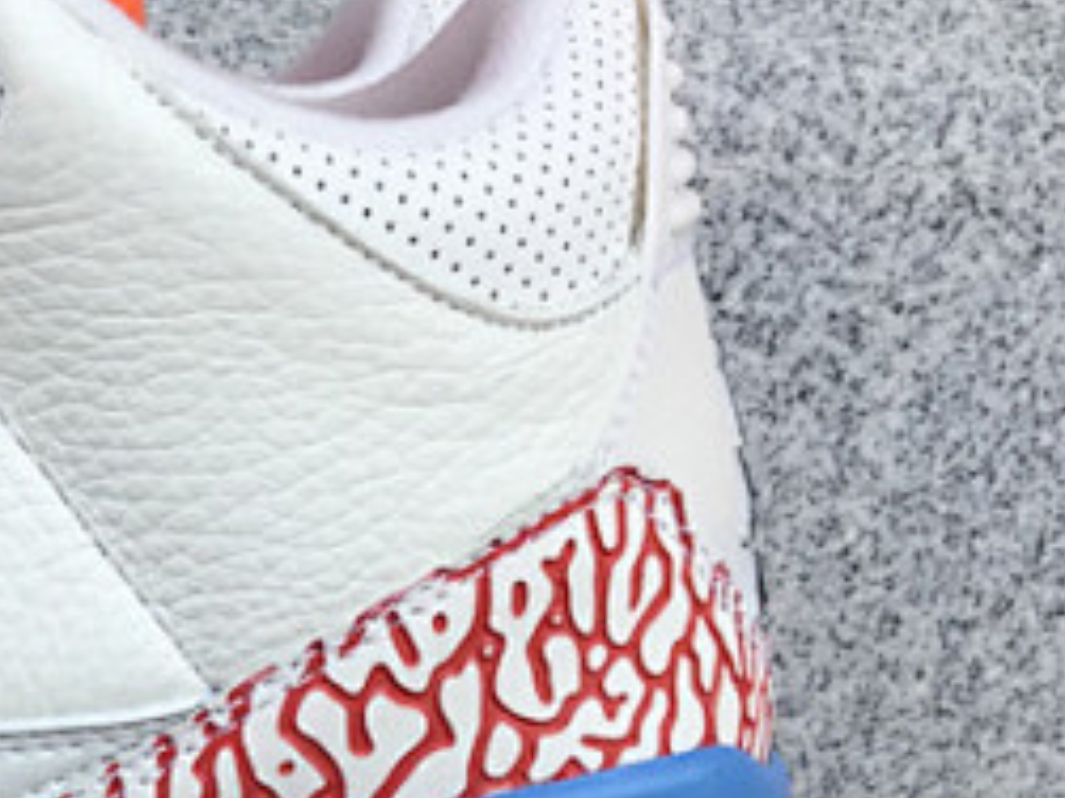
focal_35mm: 99
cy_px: 938
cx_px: -348
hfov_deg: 18.4
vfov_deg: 14.5
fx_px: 3044
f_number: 2.4
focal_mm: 3.3
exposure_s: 1/460
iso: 25
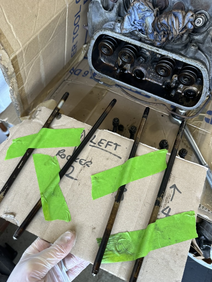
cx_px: 106
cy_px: 141
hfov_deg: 56.8
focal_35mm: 24
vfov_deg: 71.6
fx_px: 196
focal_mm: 6.86
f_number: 1.78
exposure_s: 1/50
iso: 125
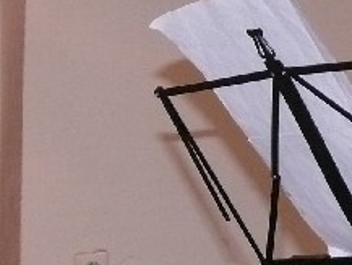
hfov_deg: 8.2
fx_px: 2360
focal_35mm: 232
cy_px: -104
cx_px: 636
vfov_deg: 6.3
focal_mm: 10.4
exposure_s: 1/30
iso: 400
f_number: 3.2
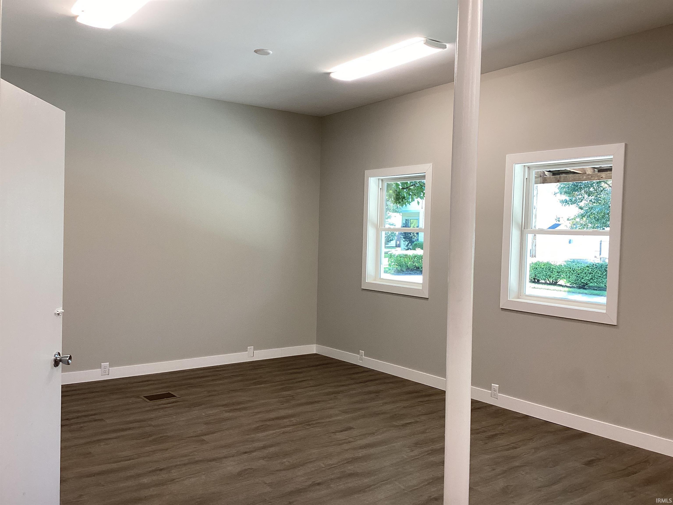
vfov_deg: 45.4
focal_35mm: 31
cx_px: 336
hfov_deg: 58.4
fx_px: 603
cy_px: 252
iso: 80
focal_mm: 3.3
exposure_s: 1/120
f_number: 2.4
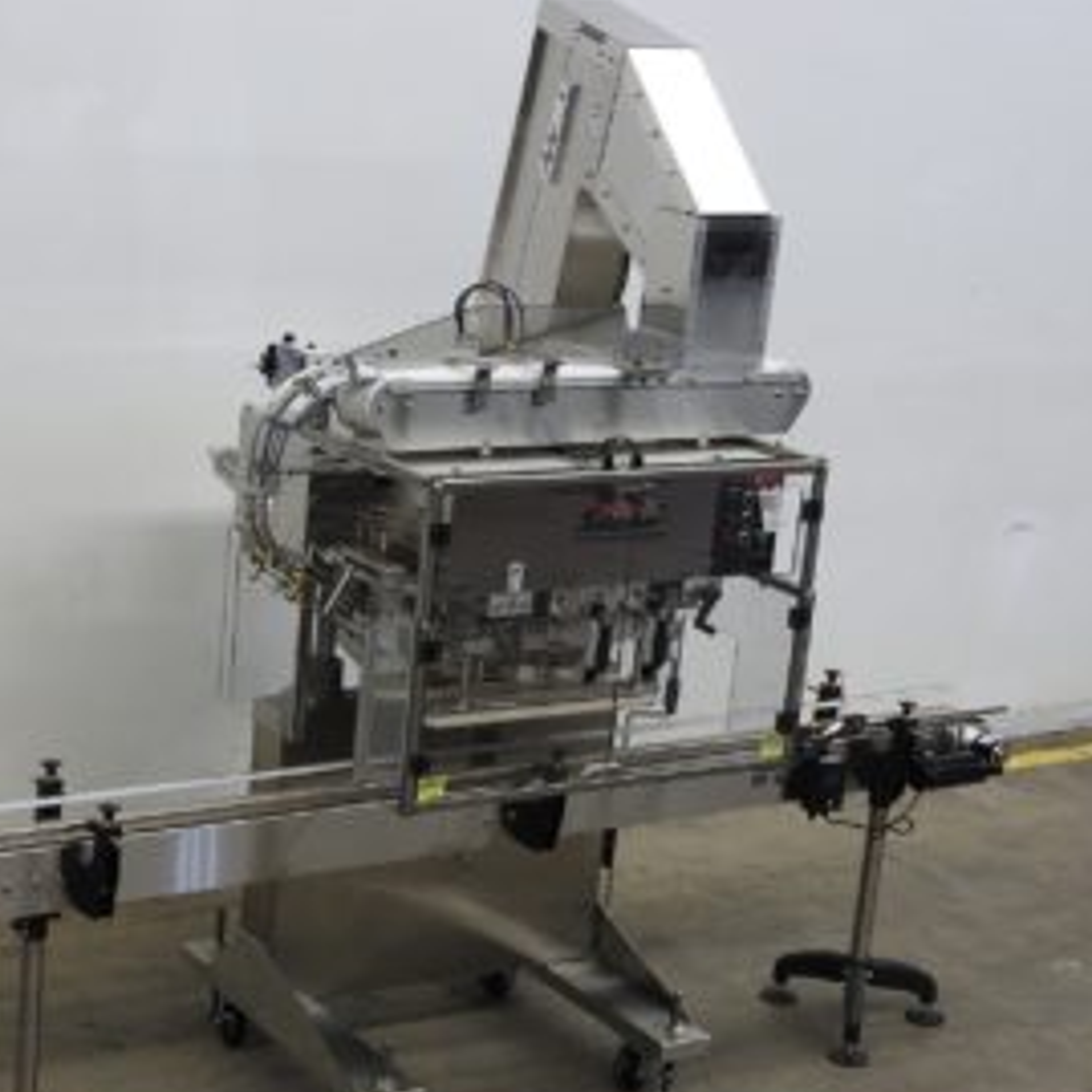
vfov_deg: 23.3
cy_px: 615
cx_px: 361
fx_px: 2641
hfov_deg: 23.3
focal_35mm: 74
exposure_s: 1/30
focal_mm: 8.1
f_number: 4
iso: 140
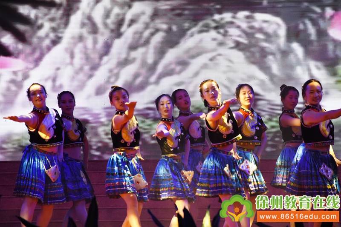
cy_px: 114
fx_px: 1989
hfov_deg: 9.8
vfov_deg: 6.5
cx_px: 170
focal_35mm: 210
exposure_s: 1/125
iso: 640
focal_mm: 140
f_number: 5.6
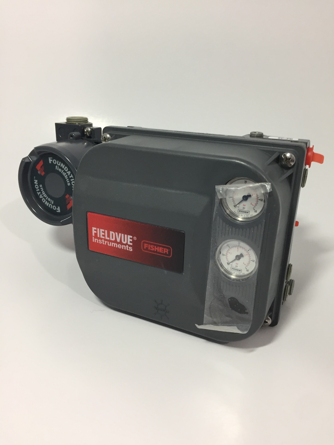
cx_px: 167
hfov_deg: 48.2
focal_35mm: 29
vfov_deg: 61.7
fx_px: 373
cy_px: 222
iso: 100
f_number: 2.2
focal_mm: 4.15
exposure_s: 1/30
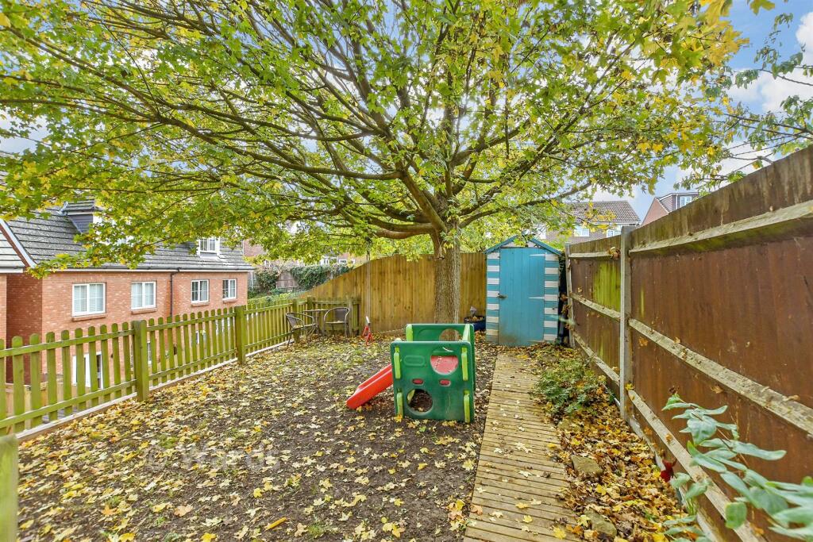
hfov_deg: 100.4
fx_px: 339
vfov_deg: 77.3
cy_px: 271
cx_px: 406
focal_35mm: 15
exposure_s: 1/50
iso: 200
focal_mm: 10
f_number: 8
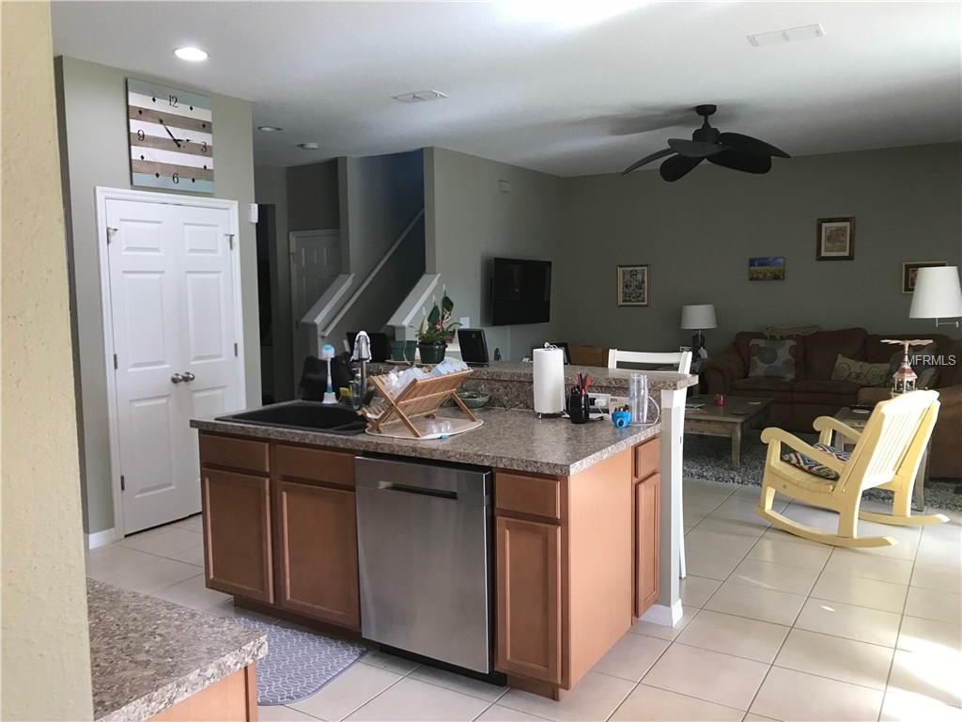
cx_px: 481
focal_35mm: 28
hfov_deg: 63.4
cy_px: 361
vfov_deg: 49.7
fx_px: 778
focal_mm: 3.99
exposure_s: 1/30
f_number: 1.8
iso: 32
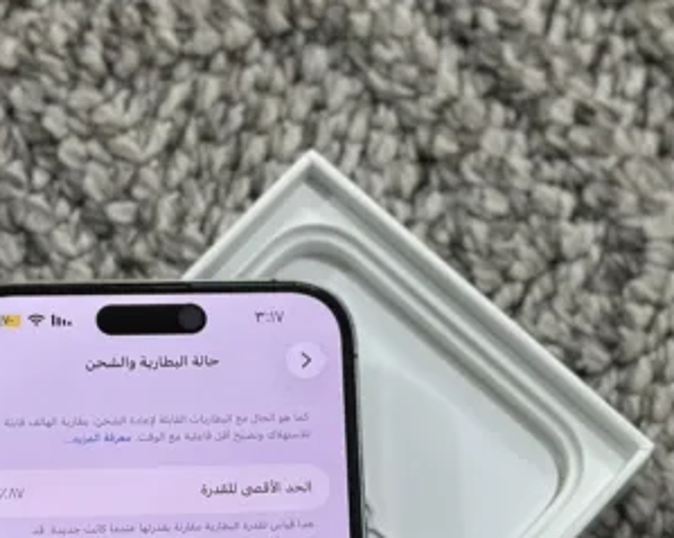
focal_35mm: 113
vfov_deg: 13.3
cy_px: 639
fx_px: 2253
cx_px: 397
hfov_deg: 17.0
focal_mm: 6.86
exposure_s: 1/50
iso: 64
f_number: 1.78
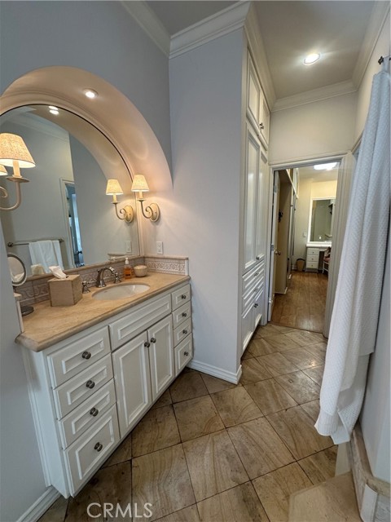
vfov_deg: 102.1
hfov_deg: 85.7
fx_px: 211
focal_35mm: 14
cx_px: 196
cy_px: 261
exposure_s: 1/120
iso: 160
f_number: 2.2
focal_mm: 2.22
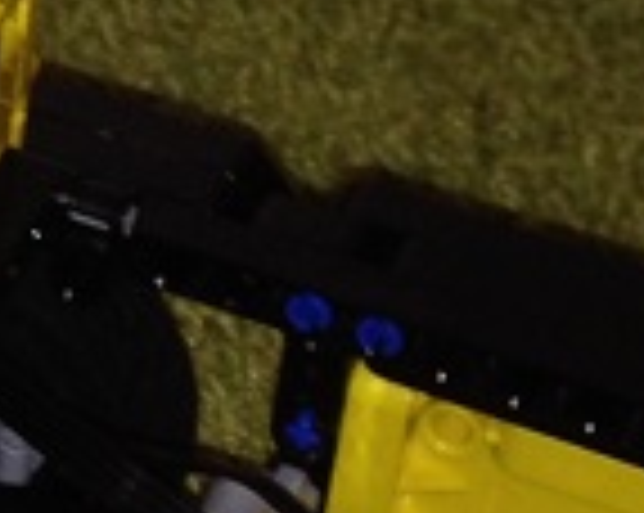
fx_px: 4302
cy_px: -194
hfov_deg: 7.9
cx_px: -928
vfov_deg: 6.8
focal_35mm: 226
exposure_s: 1/26
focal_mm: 4.12
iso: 50
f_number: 2.4
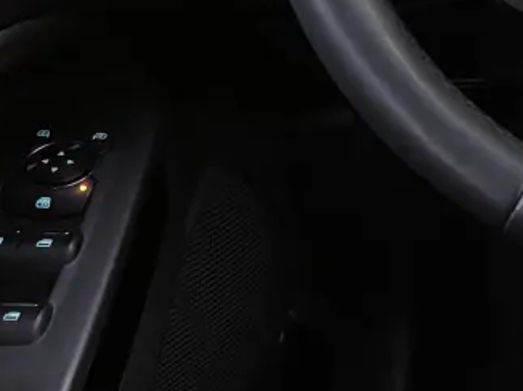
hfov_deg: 15.3
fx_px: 1736
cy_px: -125
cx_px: 876
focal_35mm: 115
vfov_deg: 12.4
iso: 640
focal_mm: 5.96
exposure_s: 1/29
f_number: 1.6
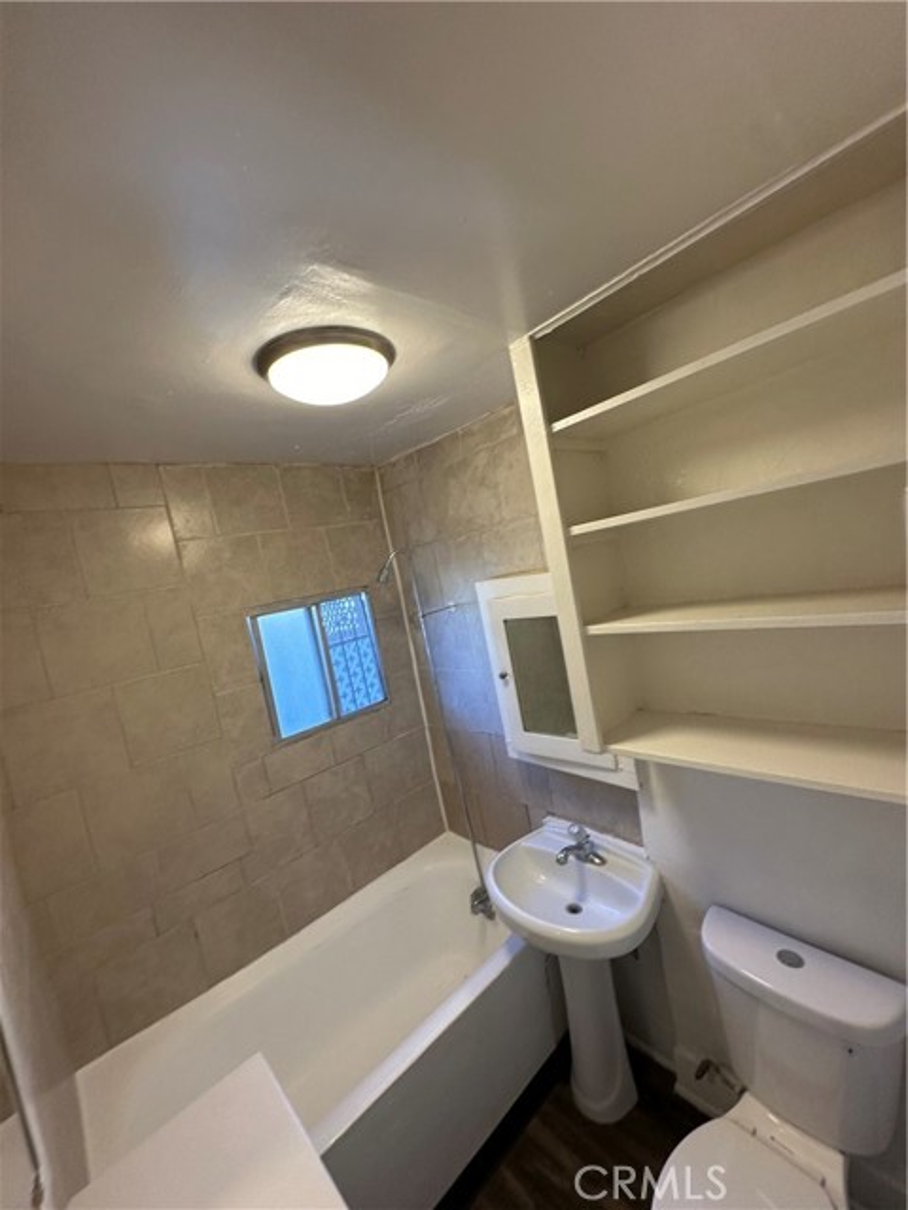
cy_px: 605
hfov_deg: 85.7
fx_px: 490
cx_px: 454
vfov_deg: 102.1
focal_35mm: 14
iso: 125
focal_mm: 2.22
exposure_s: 1/120
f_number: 2.2
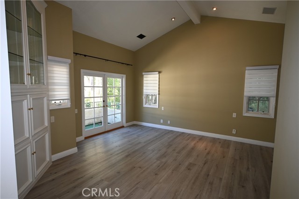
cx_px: 150
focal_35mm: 18
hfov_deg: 90.0
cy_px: 100
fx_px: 150
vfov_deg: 67.4
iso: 200
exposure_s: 1/60
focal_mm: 12
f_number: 4
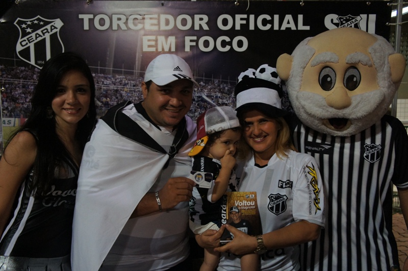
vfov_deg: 36.8
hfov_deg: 53.2
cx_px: 204
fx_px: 407
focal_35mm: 36
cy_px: 136
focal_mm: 24
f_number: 4
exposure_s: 1/60
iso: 1600
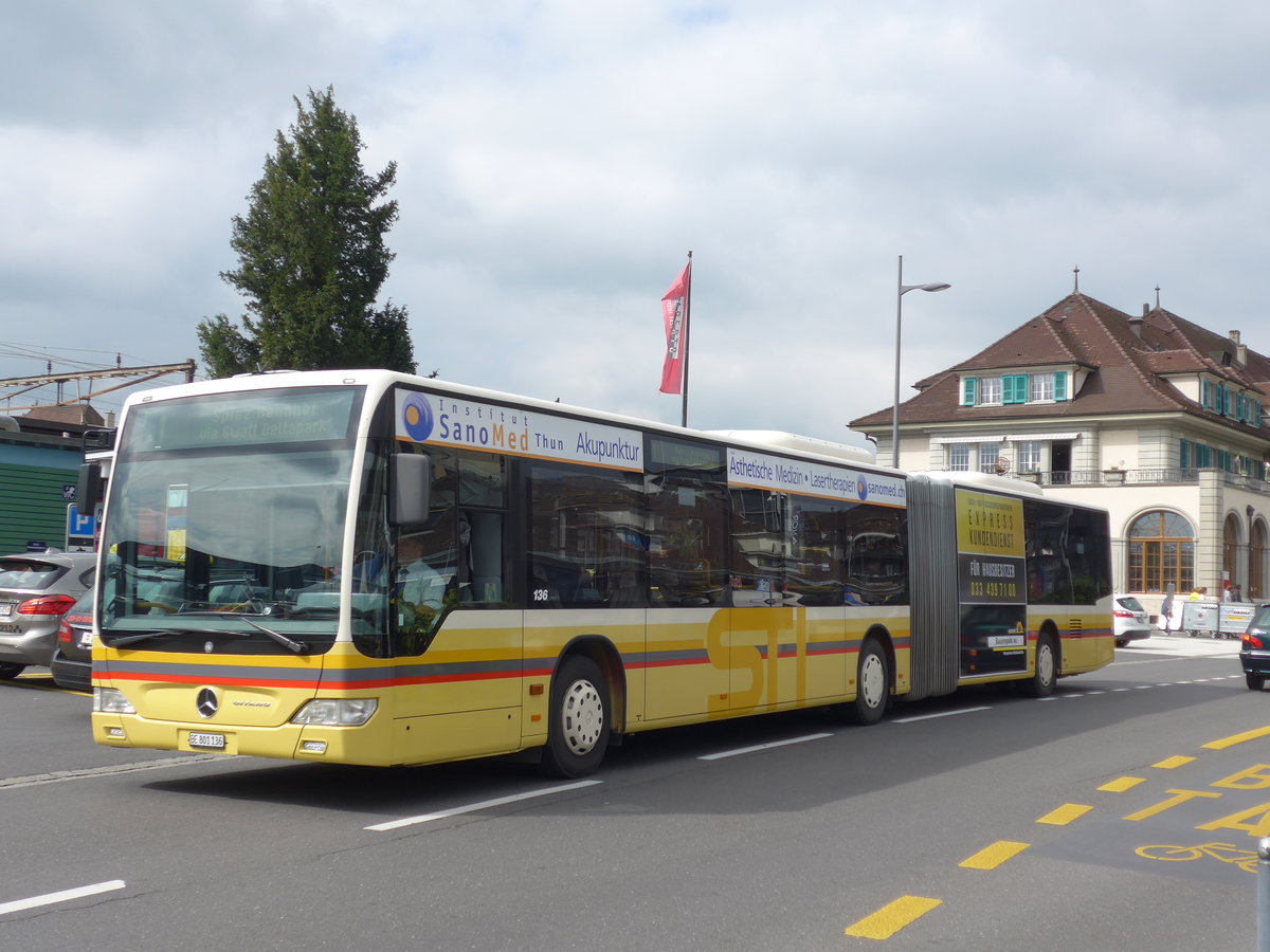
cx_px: 635
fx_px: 1614
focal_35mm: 44
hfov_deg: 42.9
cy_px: 476
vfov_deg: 32.9
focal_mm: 9
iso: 80
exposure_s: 1/1600
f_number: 2.8
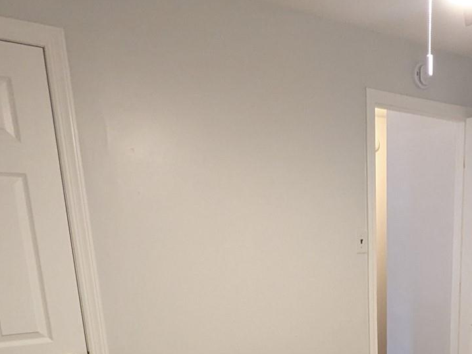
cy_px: 366
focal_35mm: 40
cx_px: 388
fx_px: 546
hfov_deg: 44.2
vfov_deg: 32.6
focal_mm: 1.83
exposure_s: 1/40
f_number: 2.2
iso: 361
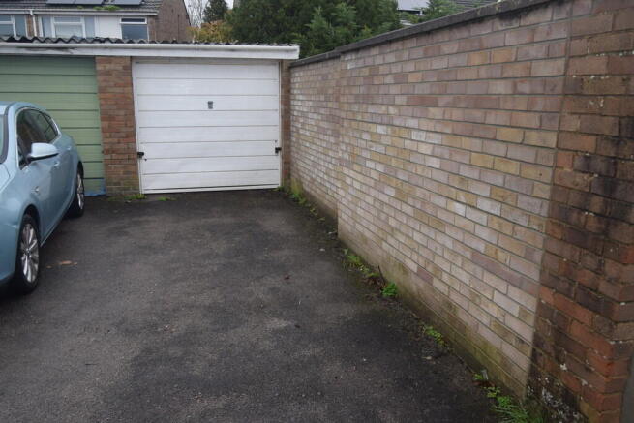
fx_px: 528
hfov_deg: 61.9
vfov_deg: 43.6
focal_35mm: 30
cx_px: 317
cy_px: 212
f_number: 7.1
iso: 400
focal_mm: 20
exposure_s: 1/200
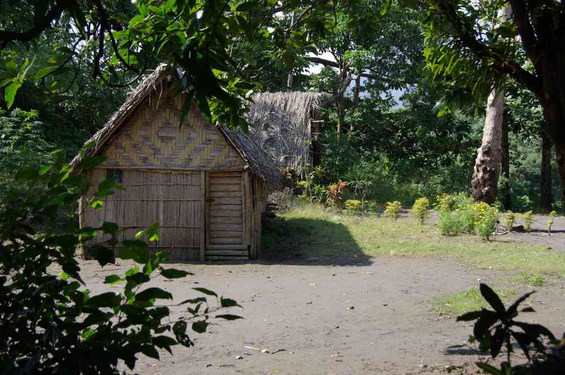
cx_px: 282
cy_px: 188
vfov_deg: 18.1
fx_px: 1176
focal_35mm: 75
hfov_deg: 27.0
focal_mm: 50
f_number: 6.7
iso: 100
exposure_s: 1/125
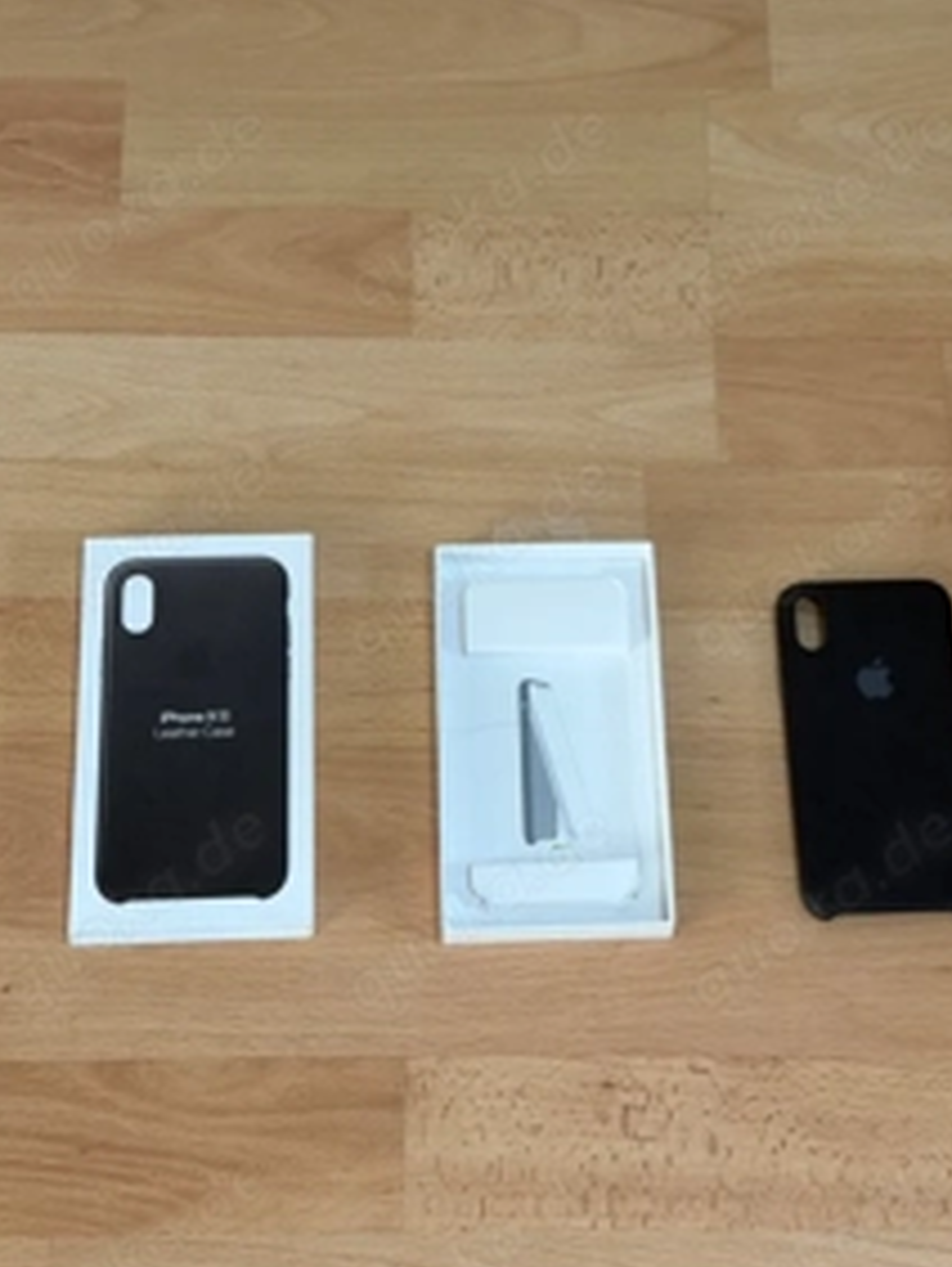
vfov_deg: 28.5
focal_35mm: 68
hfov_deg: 21.6
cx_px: 575
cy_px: 607
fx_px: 2490
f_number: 1.78
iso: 250
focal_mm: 6.76
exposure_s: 1/49
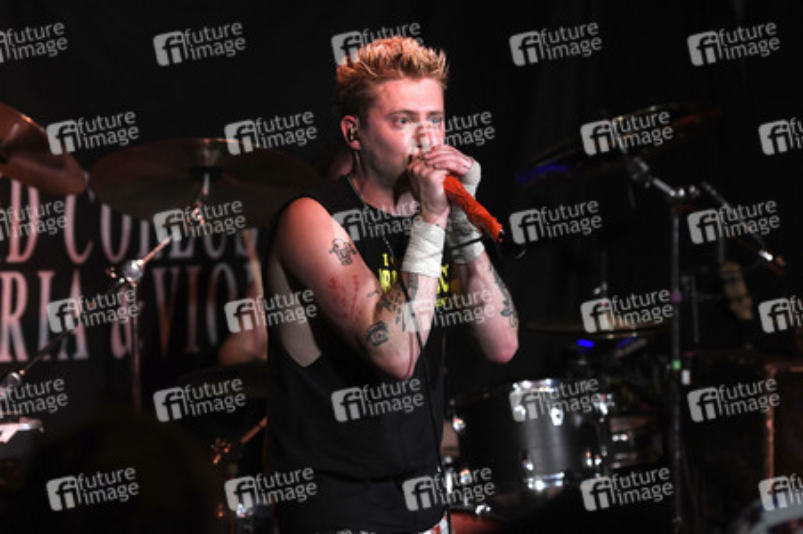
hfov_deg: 19.5
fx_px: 2340
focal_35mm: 105
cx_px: 402
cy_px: 267
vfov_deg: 13.0
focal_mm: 105
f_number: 4
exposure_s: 1/200
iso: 3200
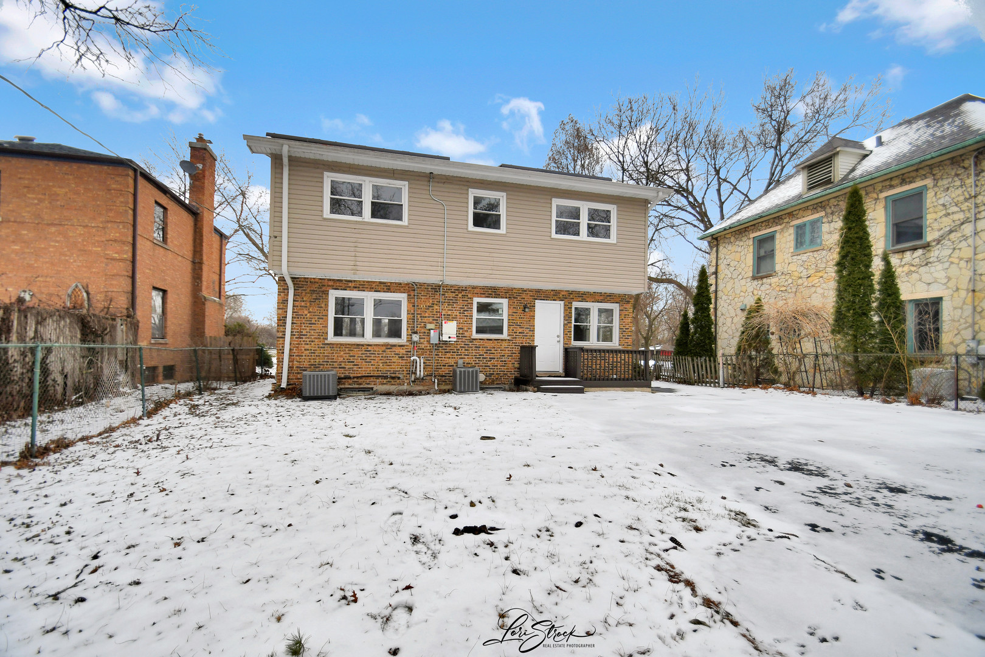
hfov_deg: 100.4
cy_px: 328
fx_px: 410
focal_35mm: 15
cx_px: 492
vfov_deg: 77.3
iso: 400
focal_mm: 10
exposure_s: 1/1250
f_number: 8
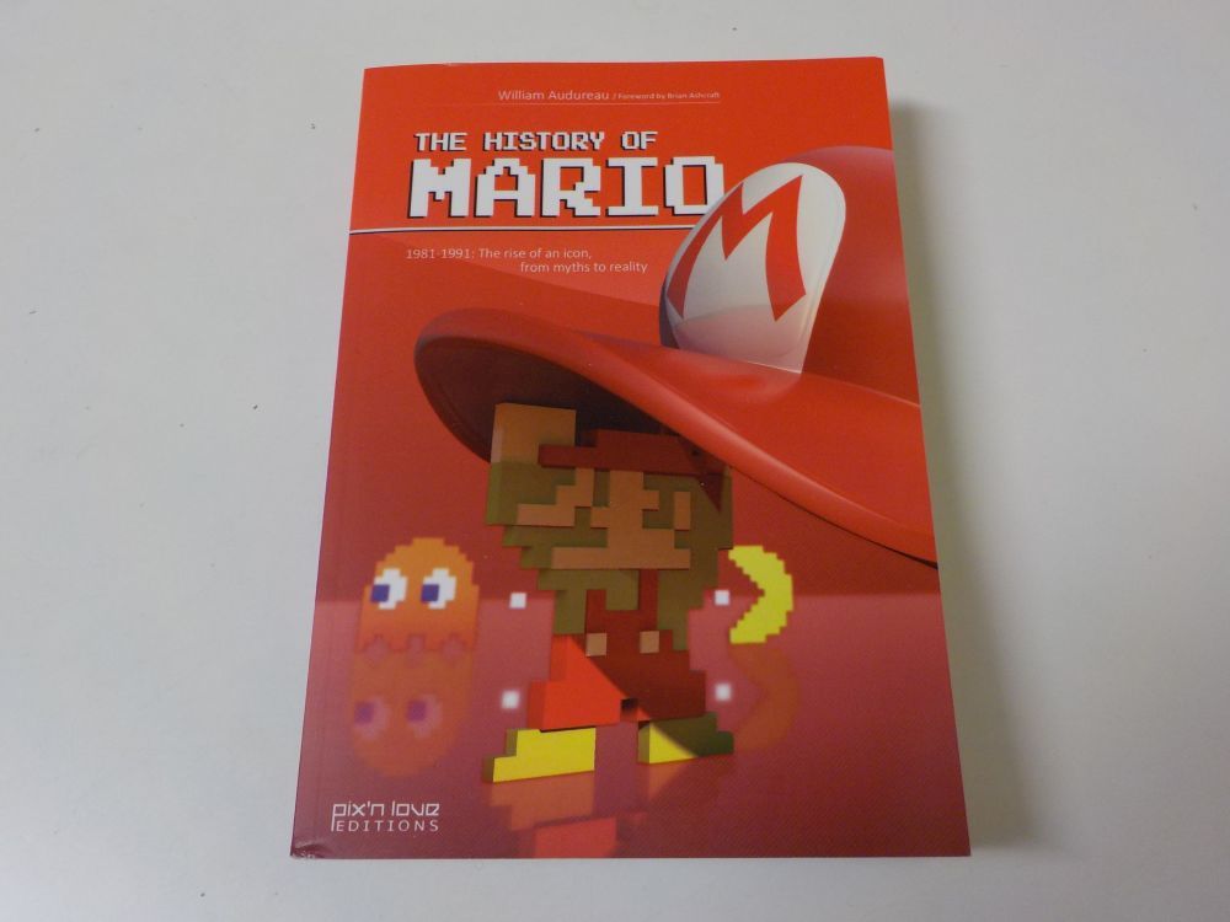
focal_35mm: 30
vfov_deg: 46.8
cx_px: 615
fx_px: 1066
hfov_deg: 60.0
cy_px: 461
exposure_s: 1/30
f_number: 3.3
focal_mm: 4.1
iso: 160
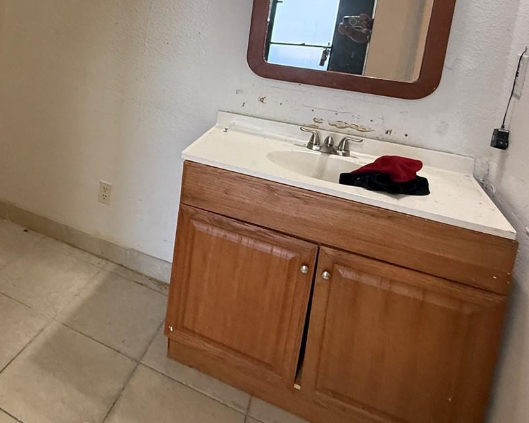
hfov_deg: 59.2
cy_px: 62
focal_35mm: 28
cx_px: 138
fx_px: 438
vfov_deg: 47.5
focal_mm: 2.22
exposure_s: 1/120
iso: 500
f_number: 2.2
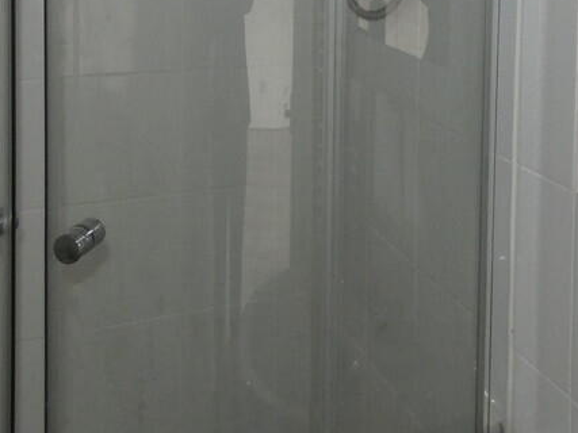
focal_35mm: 48
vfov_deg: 27.7
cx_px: 376
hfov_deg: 39.3
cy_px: -42
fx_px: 801
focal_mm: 3.6
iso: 400
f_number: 2.8
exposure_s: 1/60
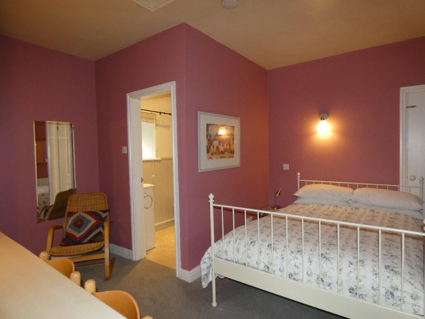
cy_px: 160
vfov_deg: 66.0
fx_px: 246
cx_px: 212
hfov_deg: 81.7
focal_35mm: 20
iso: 200
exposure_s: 1/60
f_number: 2.8
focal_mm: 3.6
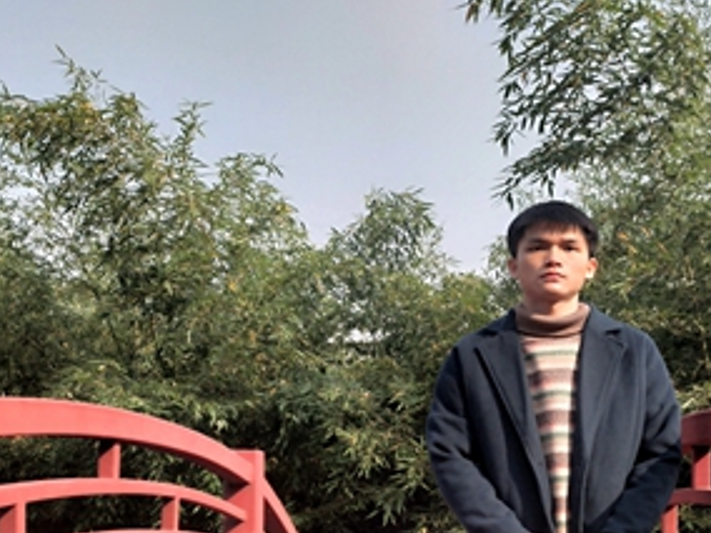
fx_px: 965
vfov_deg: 29.7
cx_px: 508
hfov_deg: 39.6
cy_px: 468
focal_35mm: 47
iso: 100
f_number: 1.8
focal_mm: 4.36
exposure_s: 1/1869
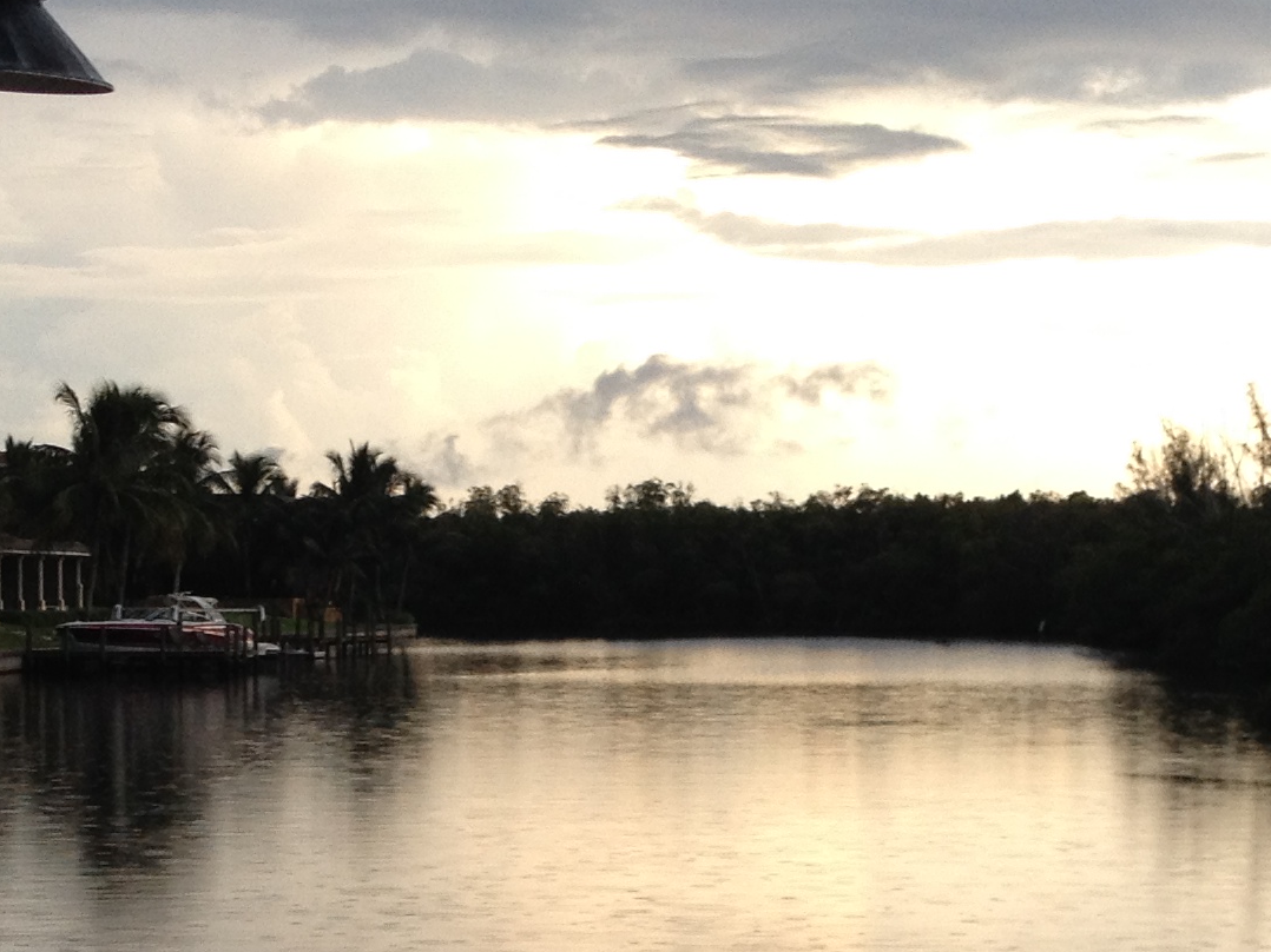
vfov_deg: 13.9
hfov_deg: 18.5
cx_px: 762
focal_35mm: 106
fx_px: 3891
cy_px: 817
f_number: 2.4
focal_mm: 4.28
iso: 64
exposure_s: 1/60
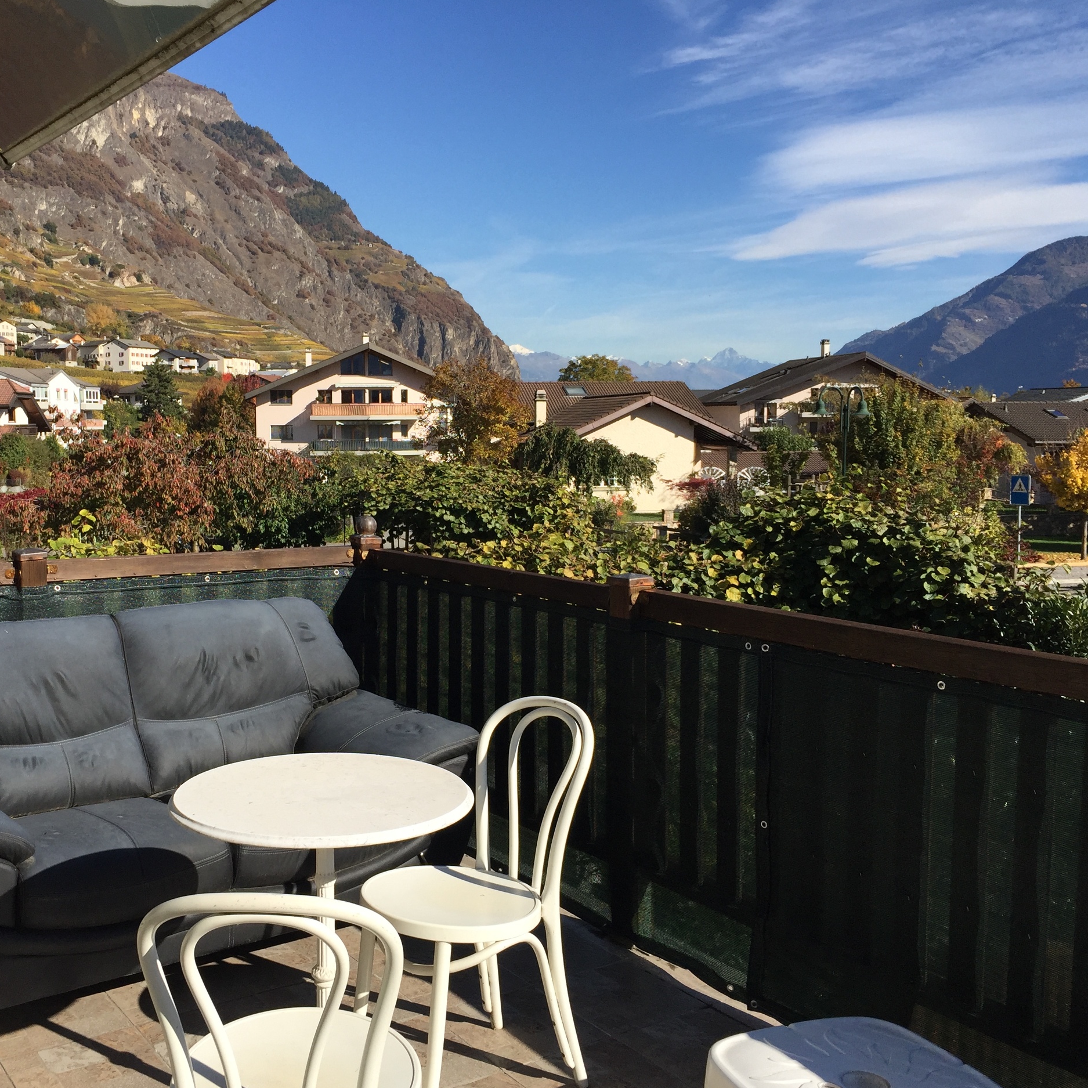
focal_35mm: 35
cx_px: 413
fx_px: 1245
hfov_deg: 46.8
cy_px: 550
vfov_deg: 47.2
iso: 32
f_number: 2.2
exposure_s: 1/2475
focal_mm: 4.15
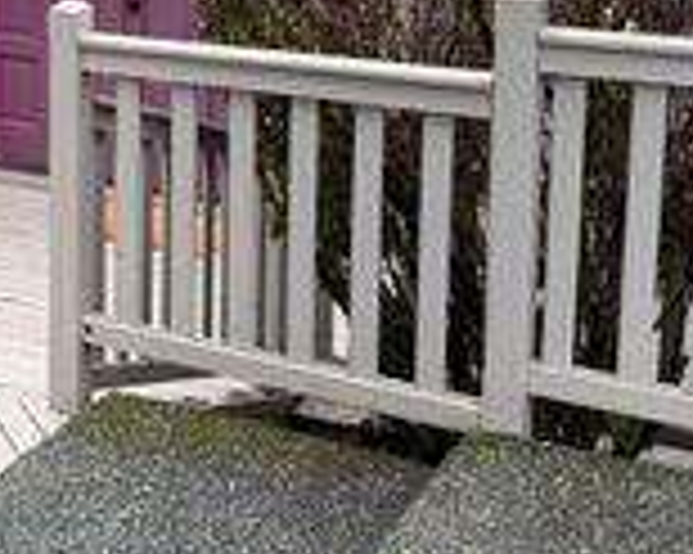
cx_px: -54
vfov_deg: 19.6
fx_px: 1558
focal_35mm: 76
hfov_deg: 23.6
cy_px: 11
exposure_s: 1/121
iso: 100
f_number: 1.78
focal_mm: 6.76
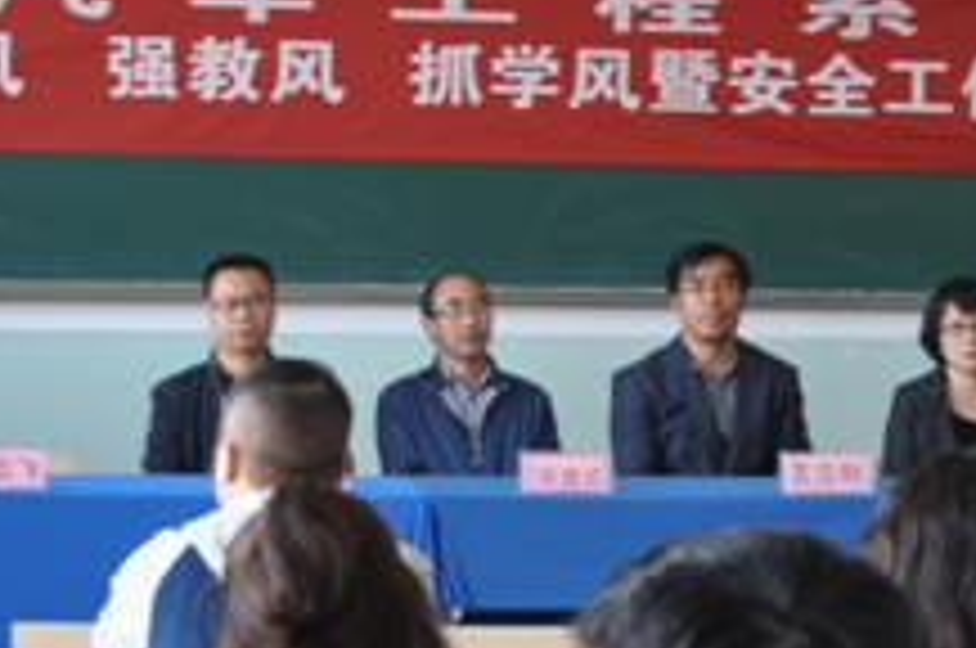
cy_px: 284
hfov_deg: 17.6
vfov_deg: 11.8
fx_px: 3140
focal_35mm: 116
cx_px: 252
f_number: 4
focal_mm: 28
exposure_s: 1/15
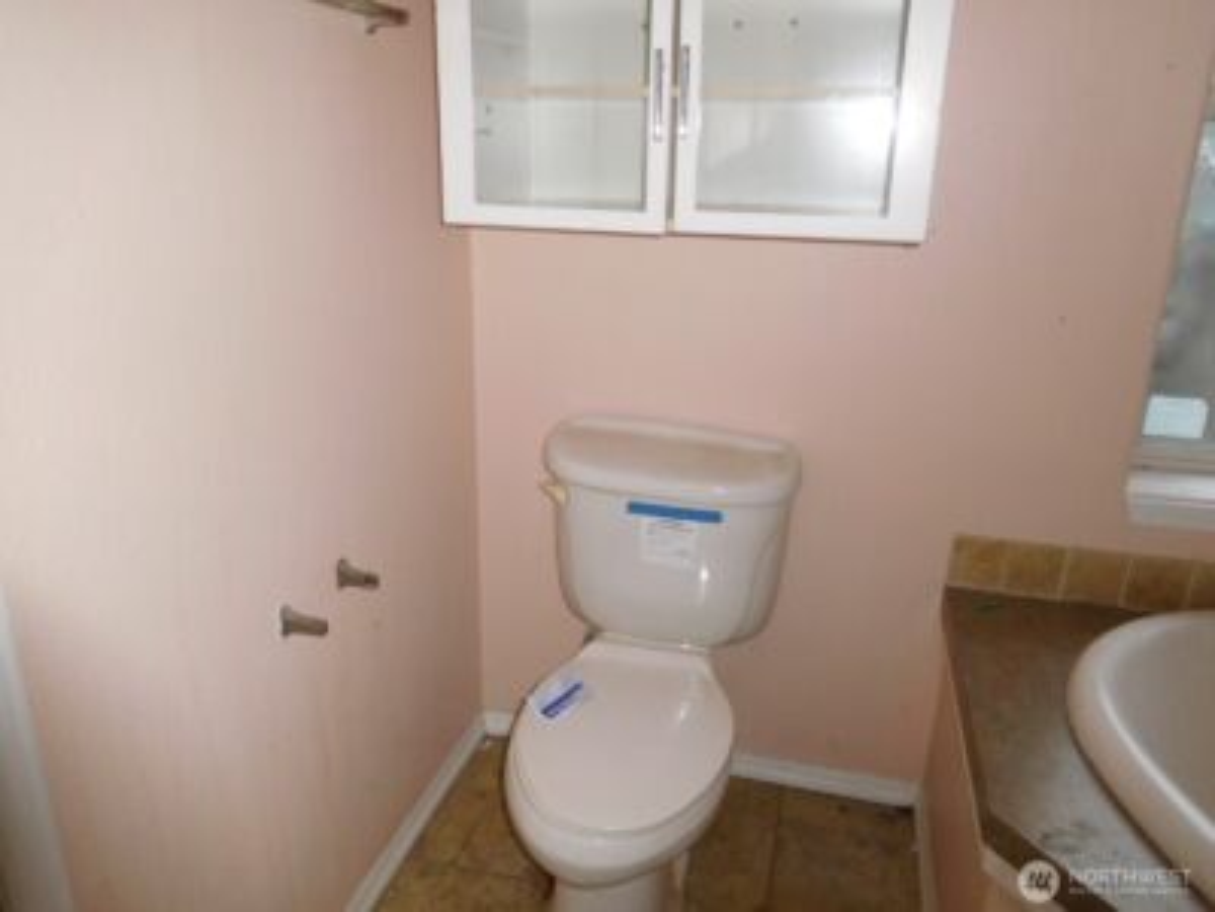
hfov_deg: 69.4
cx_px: 608
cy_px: 456
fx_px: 877
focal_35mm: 25
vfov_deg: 54.9
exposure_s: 1/30
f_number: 3.4
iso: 200
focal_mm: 4.5
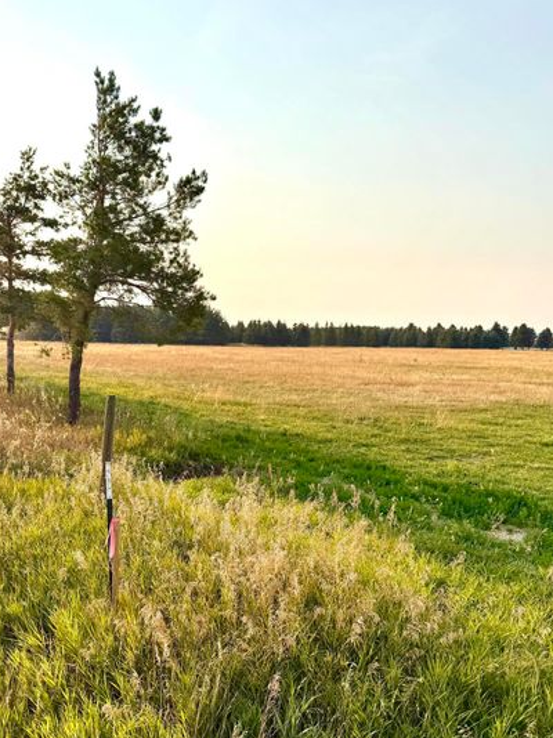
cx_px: 235
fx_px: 640
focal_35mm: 30
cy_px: 392
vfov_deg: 59.9
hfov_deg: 46.6
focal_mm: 6.76
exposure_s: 1/5714
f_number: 1.78
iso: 80
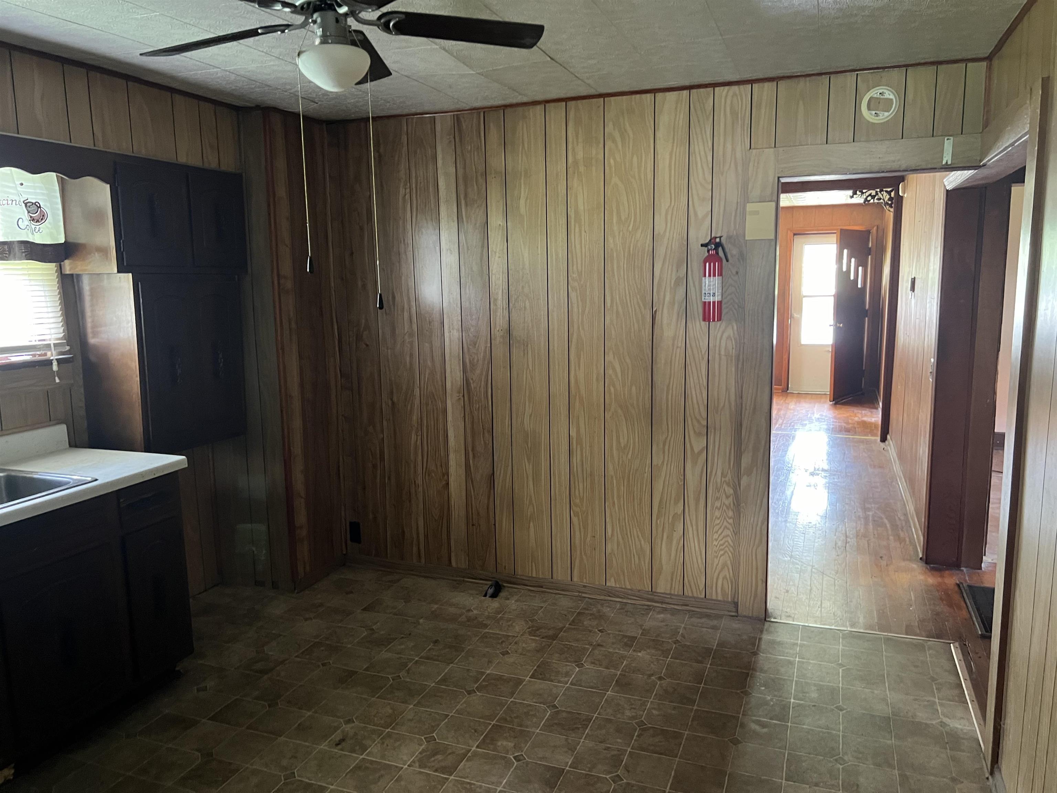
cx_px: 528
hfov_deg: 67.3
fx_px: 794
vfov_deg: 53.1
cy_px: 396
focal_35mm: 26
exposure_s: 1/41
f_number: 1.5
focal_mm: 5.7
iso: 500
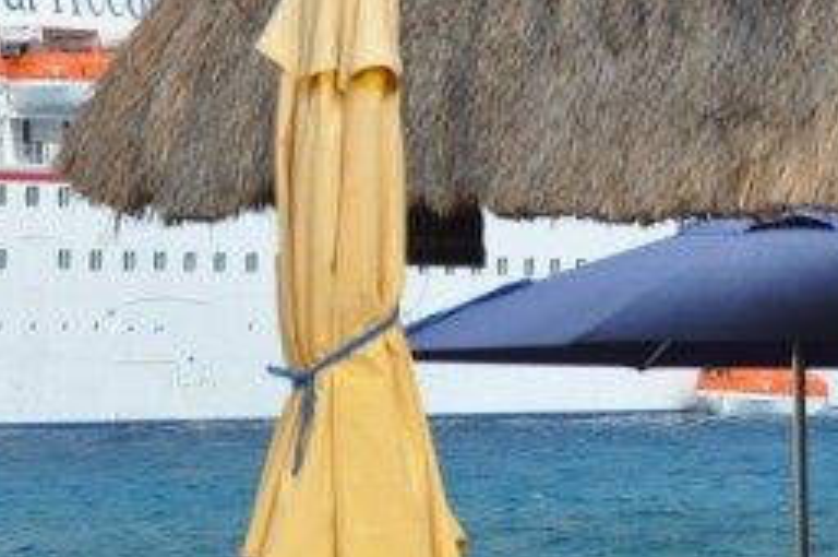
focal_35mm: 344
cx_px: 172
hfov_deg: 6.0
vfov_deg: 4.0
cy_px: 236
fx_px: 7997
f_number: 7.1
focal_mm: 78
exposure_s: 1/800
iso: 200
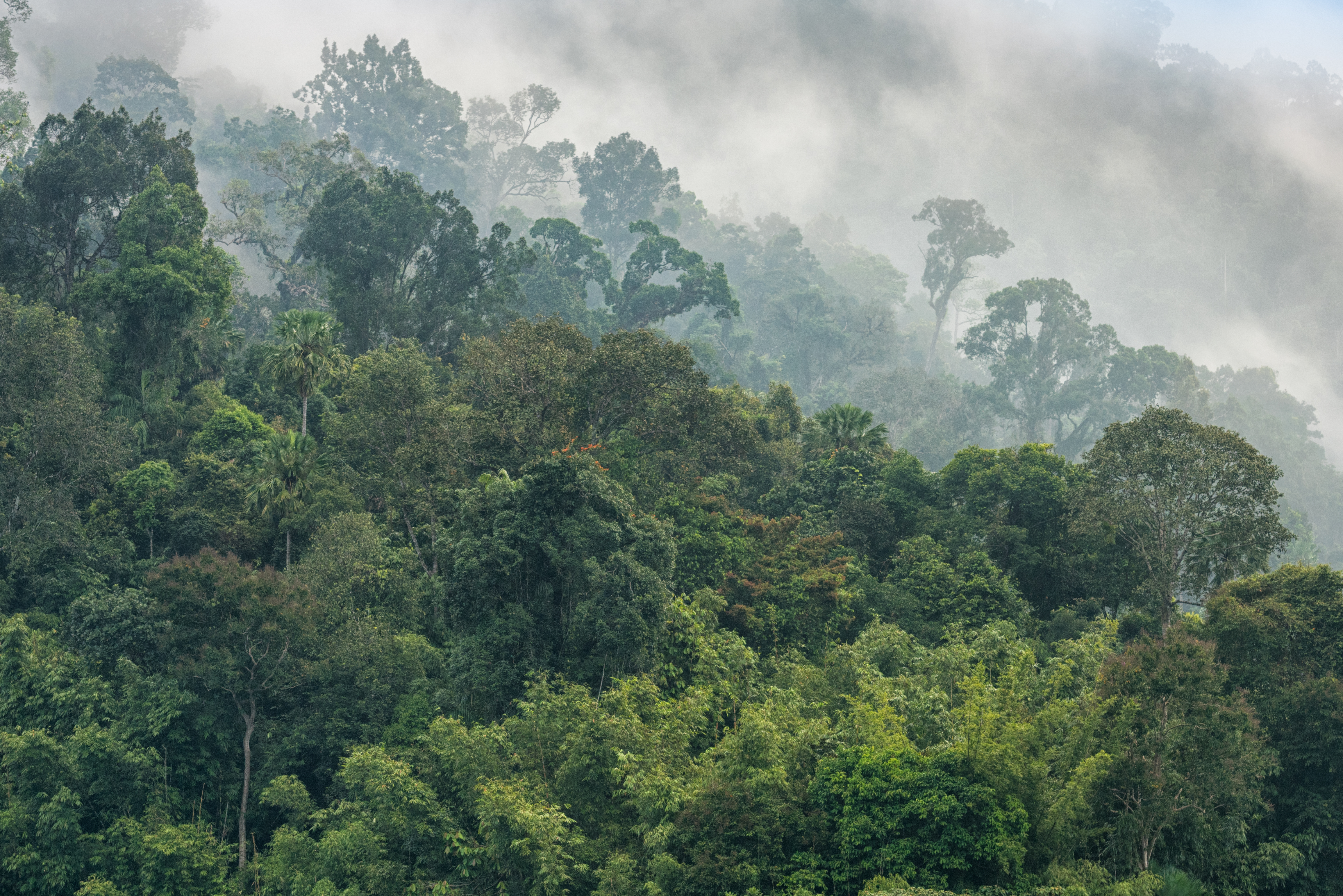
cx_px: 803
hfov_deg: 15.0
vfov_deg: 10.0
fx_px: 5112
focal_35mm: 137
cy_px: 498
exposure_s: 1/250
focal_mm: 86
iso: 200
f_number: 5
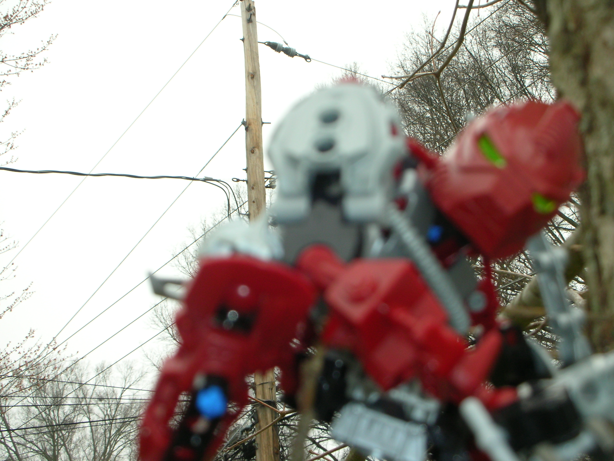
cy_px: 230
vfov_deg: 20.2
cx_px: 307
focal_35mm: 73
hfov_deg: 26.7
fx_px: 1295
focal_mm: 12.2
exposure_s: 1/60.3
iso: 50
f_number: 4.4
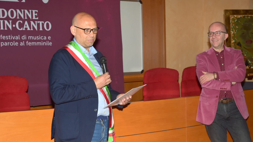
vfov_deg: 18.2
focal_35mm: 66
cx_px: 128
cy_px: 78
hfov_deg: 31.9
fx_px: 443
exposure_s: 1/350
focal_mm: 62
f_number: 9.5
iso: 500
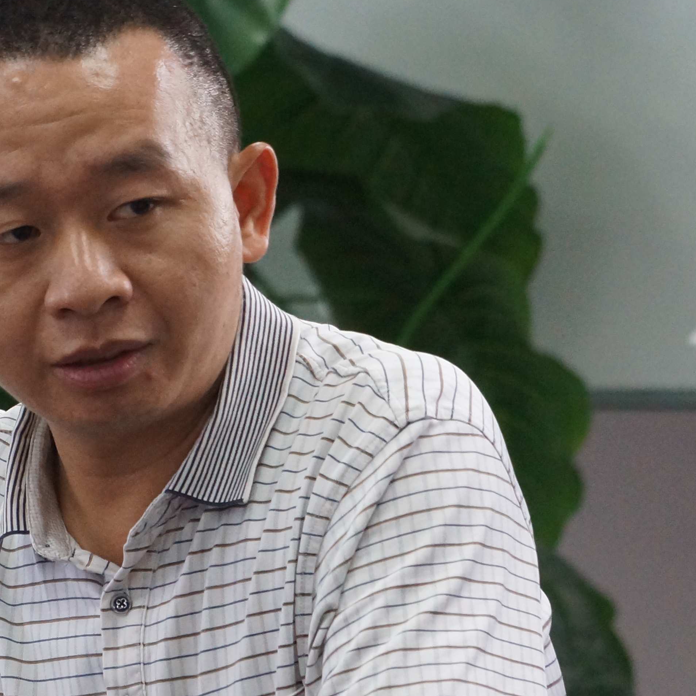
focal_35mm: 541
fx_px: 12314
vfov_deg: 3.2
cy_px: 339
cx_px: 184
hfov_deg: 3.2
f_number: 5.6
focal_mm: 135
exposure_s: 1/125
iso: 1250
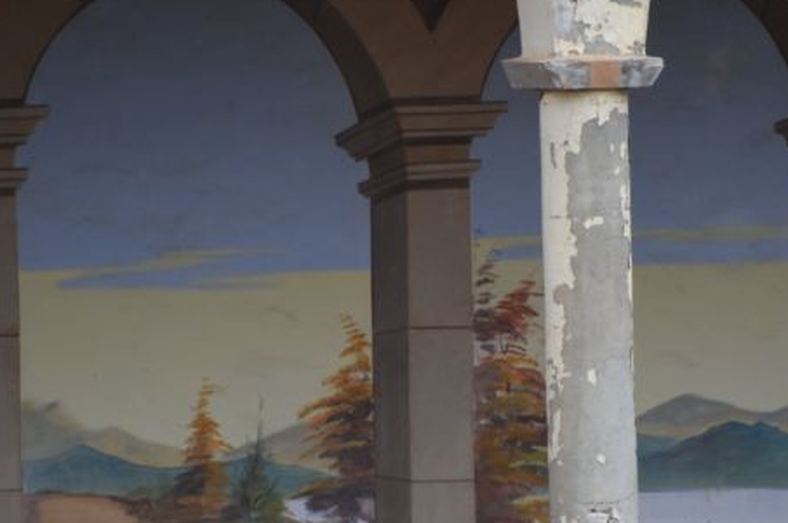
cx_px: 424
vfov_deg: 1.3
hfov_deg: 2.0
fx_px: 22258
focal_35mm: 1018
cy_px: 288
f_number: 6.3
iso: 400
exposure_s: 1/320
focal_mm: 300
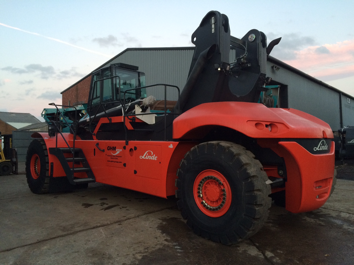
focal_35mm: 29
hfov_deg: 61.7
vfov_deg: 48.2
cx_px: 177
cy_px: 132
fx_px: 297
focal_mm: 4.15
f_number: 2.2
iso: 100
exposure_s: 1/30
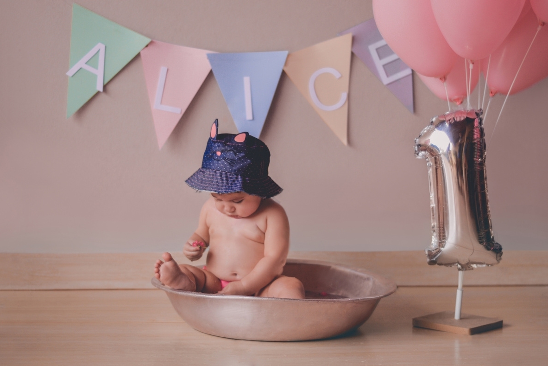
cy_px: 181
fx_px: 1157
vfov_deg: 18.0
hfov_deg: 26.6
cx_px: 273
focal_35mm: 76
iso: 100
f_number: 1.8
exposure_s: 1/200
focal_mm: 50
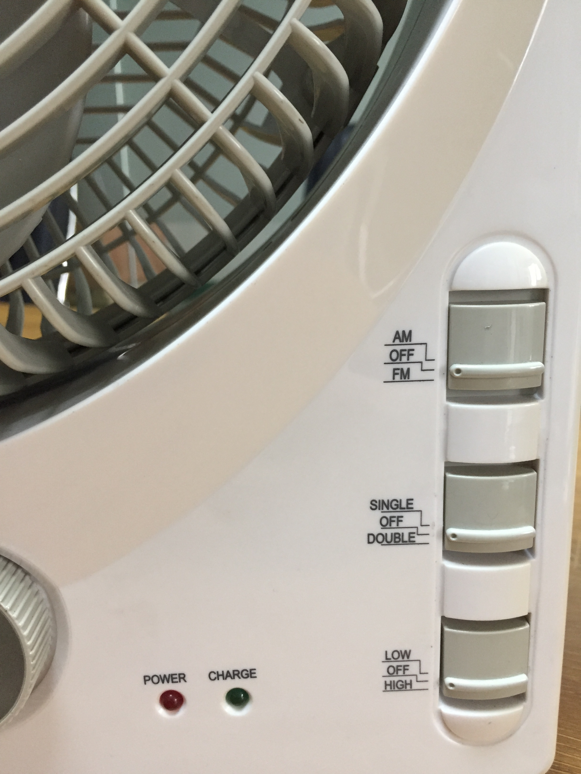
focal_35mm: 29
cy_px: 387
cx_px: 290
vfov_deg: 61.7
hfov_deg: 48.2
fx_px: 649
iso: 200
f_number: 2.2
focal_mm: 4.15
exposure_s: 1/33
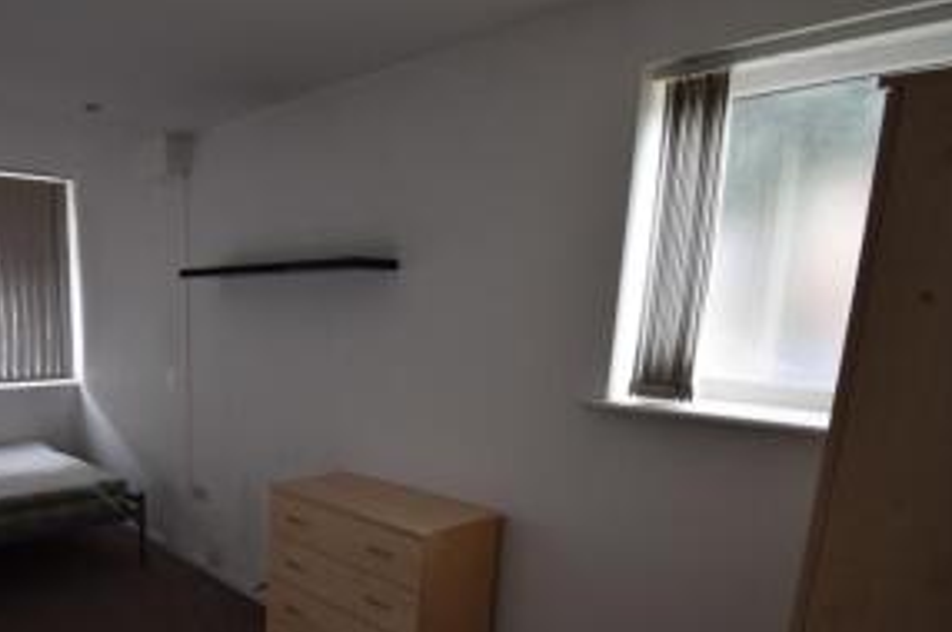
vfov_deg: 49.9
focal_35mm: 25
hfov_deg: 67.1
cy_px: 441
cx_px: 240
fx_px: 660
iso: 450
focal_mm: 10
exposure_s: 1/60
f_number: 4.5
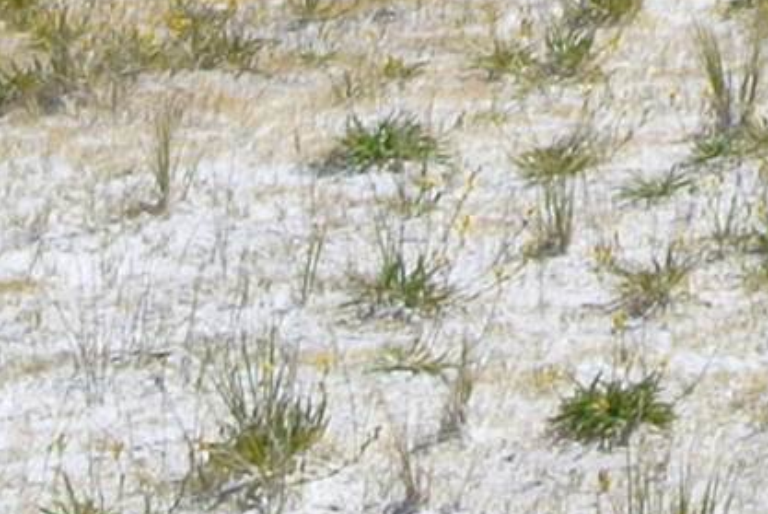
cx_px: 1437
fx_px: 5040
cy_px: -1015
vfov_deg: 5.5
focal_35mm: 236
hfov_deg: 8.4
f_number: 5.3
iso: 100
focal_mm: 12.1
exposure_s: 1/640
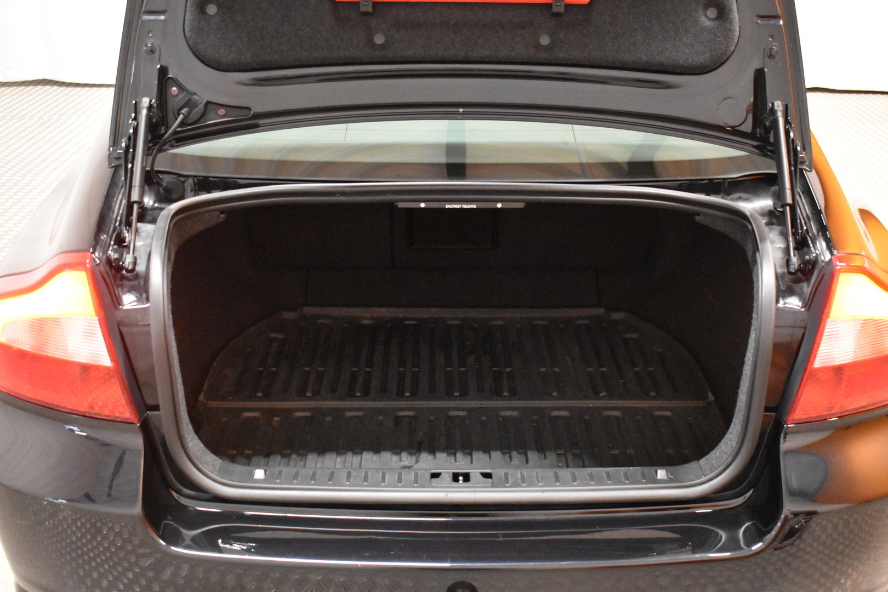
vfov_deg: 28.9
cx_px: 444
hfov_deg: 42.3
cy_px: 296
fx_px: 1147
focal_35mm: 46
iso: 8000
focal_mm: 31
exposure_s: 1/50
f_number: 4.2
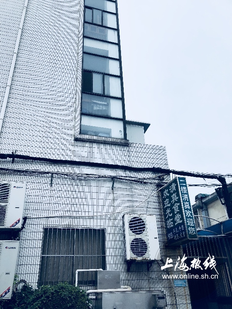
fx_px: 250
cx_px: 116
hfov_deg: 49.8
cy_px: 154
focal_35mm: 28
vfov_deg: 63.4
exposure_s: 1/842
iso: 20
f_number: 1.8
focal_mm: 4
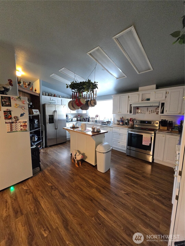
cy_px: 123
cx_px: 92
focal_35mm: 13
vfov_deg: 106.2
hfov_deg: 89.9
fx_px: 93
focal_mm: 1.7
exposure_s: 1/61
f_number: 2.2
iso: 640
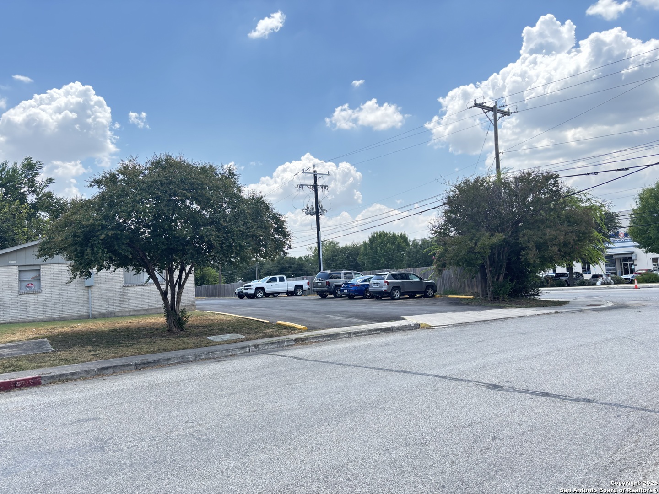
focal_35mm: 26
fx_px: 495
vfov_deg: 53.1
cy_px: 247
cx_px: 330
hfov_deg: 67.3
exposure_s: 1/903
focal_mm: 5.96
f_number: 1.6
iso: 50
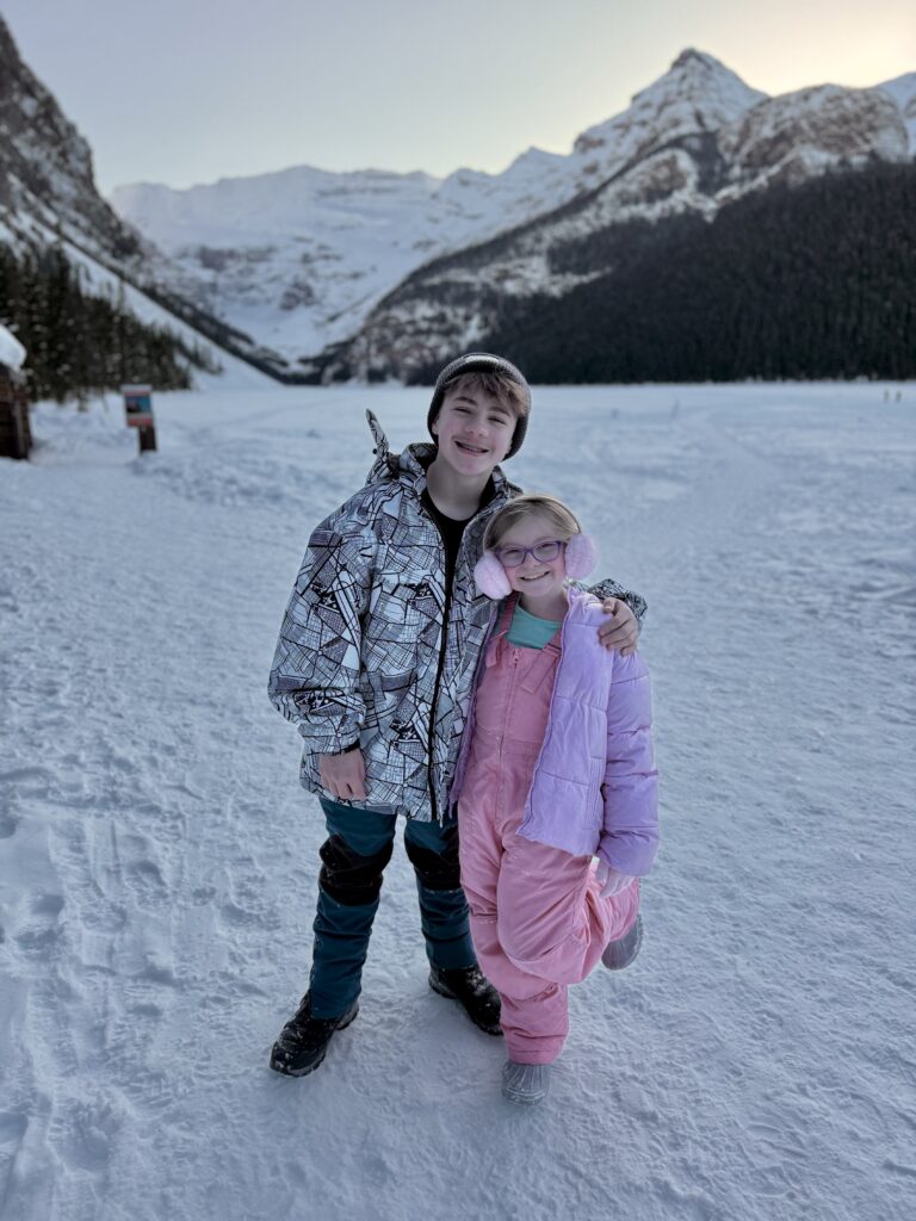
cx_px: 458
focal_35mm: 24
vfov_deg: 71.6
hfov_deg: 56.8
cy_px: 610
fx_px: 847
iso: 100
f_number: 1.78
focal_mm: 6.76
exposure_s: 1/1385
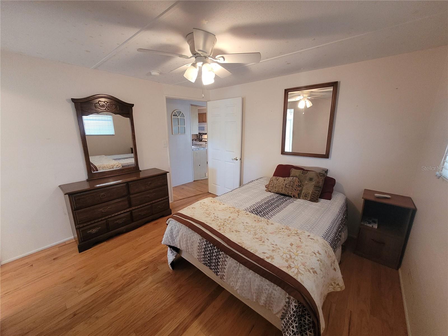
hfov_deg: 106.2
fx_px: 168
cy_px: 168
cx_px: 224
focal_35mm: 13
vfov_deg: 89.9
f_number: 2.2
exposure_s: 1/60
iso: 400
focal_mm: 1.74
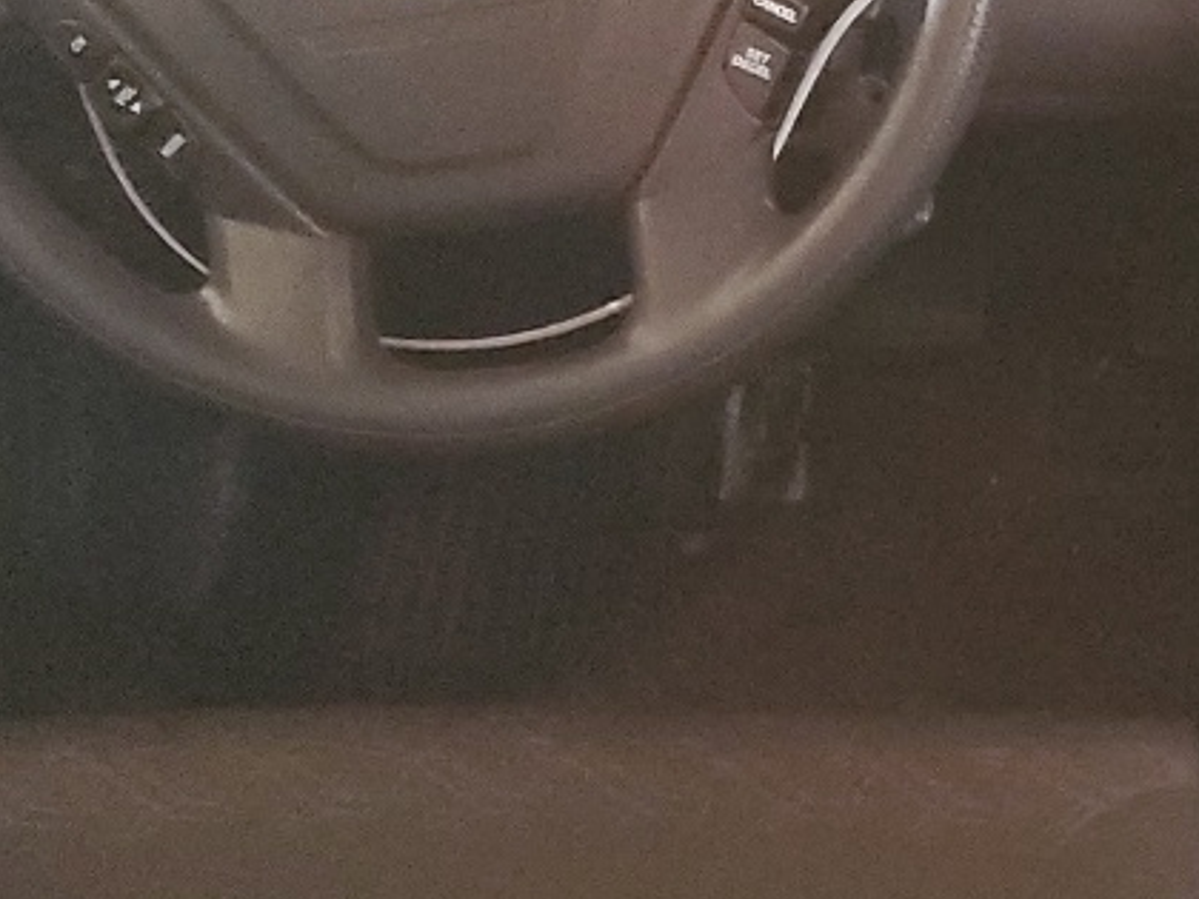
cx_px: 1319
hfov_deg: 19.0
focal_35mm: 99
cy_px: 499
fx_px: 3429
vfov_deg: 14.9
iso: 849
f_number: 1.5
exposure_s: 1/15
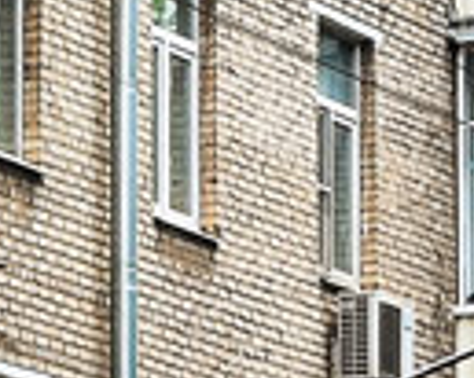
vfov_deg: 3.4
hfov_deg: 4.1
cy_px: 561
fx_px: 6425
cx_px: -639
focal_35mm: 458
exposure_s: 1/60
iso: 160
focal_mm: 35
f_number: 5.6
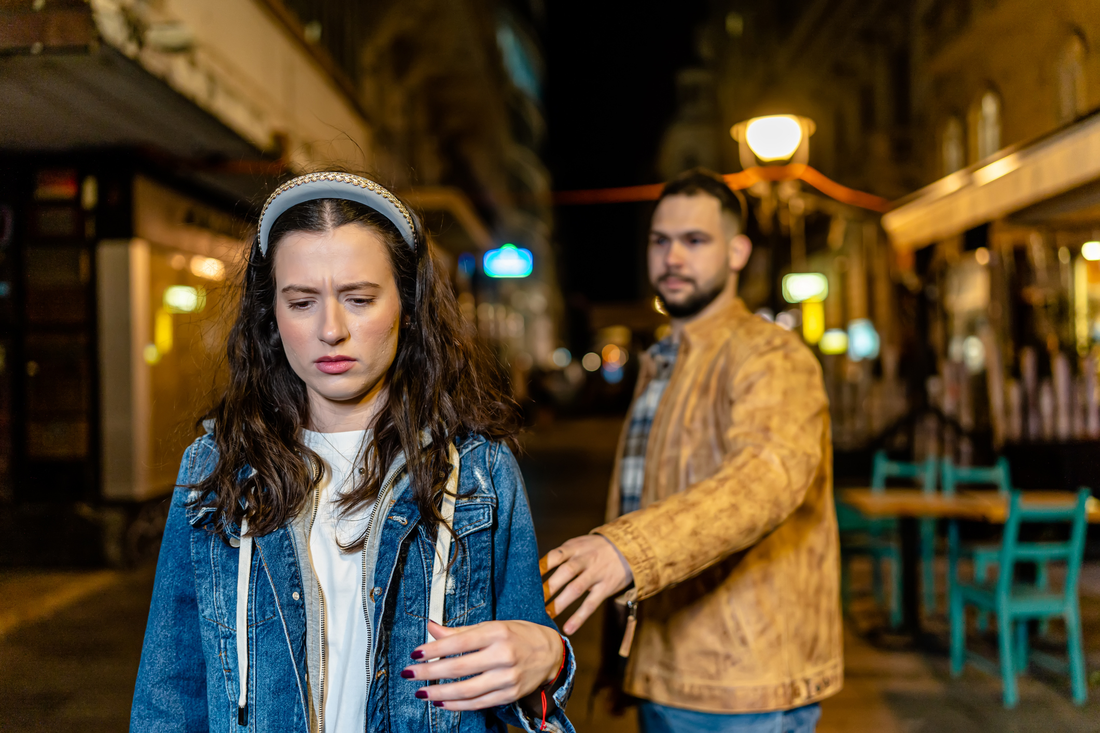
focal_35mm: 35
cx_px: 550
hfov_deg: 54.4
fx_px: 1069
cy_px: 366
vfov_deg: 37.9
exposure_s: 1/200
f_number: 1.6
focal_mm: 35
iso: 500
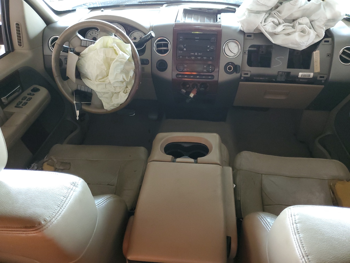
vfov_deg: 53.1
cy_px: 132
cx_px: 175
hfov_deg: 67.3
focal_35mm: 26
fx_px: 263
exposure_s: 1/40
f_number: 1.5
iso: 308
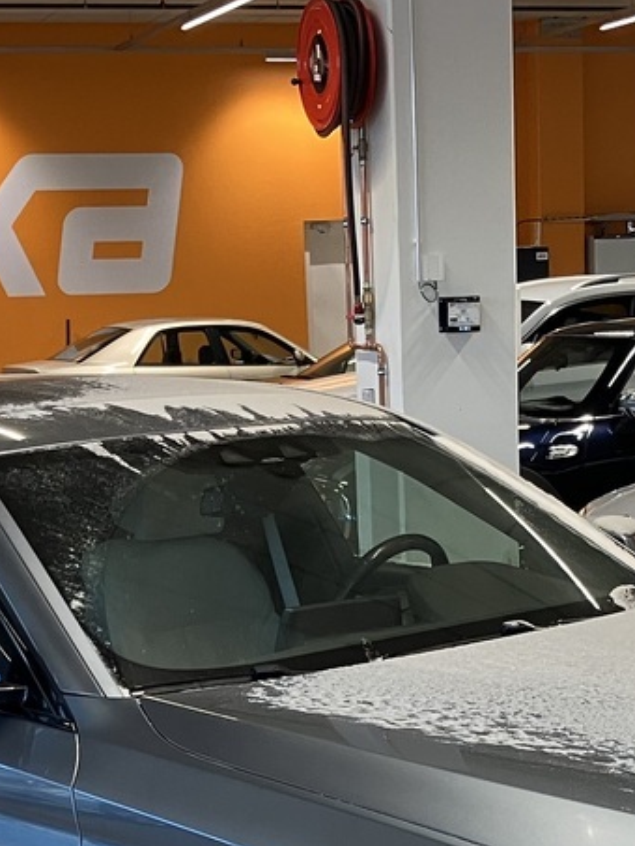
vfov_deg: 21.2
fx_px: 2176
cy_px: 857
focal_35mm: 89
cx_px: 364
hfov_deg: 16.6
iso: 80
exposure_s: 1/67
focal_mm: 3.99
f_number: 1.8
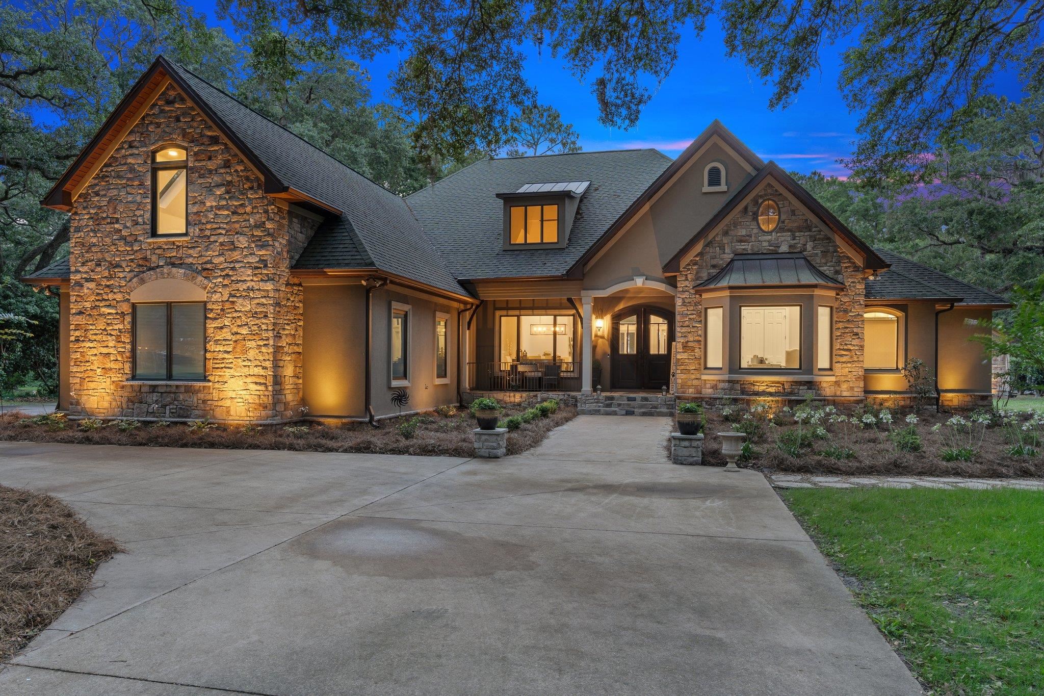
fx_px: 667
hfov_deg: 76.1
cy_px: 348
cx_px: 522
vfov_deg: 55.1
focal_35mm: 23
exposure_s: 30
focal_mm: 23
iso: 100
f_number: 9
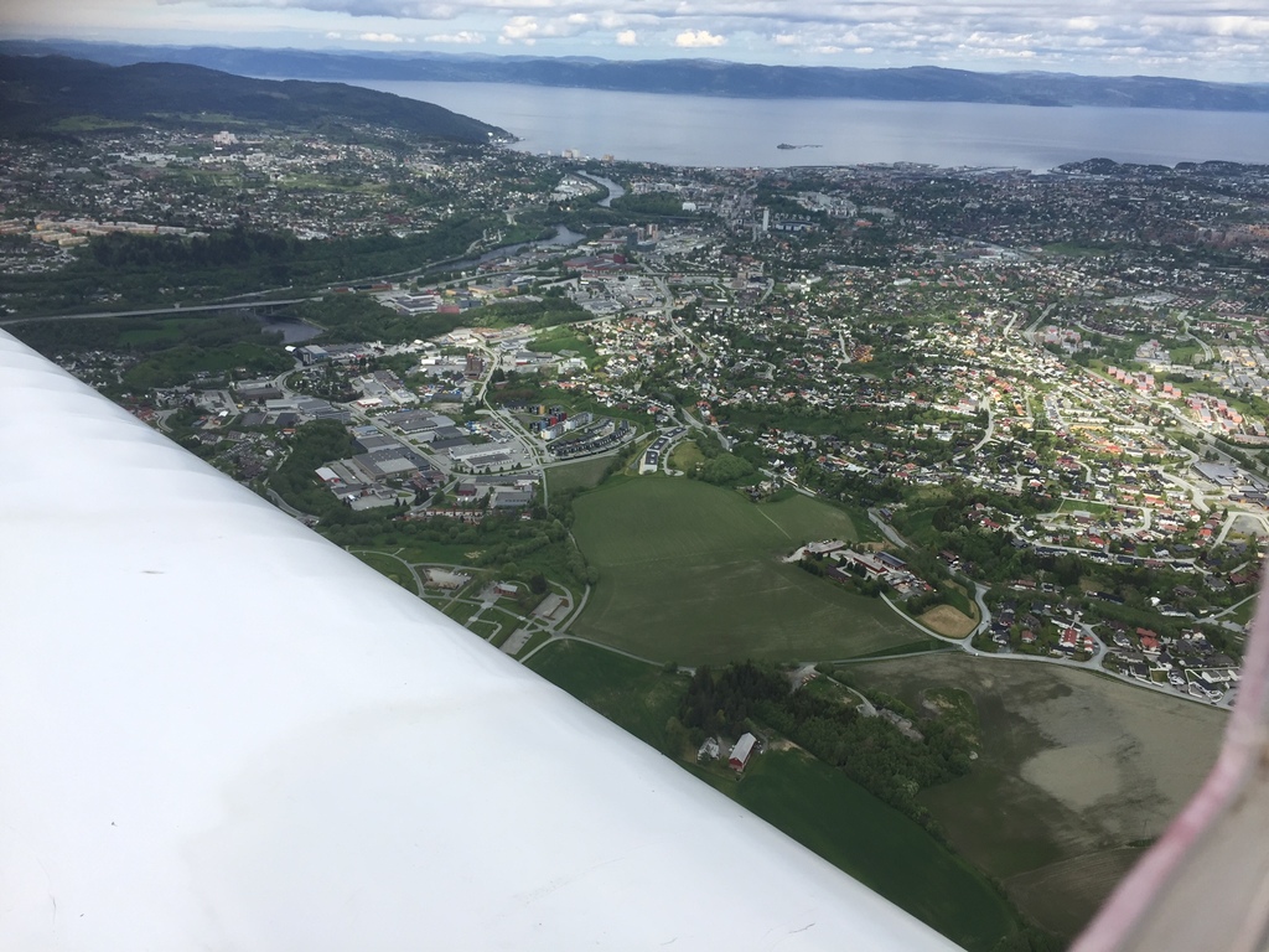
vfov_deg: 48.2
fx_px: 1063
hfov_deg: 61.7
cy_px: 476
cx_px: 634
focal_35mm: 29
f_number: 2.2
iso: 32
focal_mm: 4.15
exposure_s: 1/1464
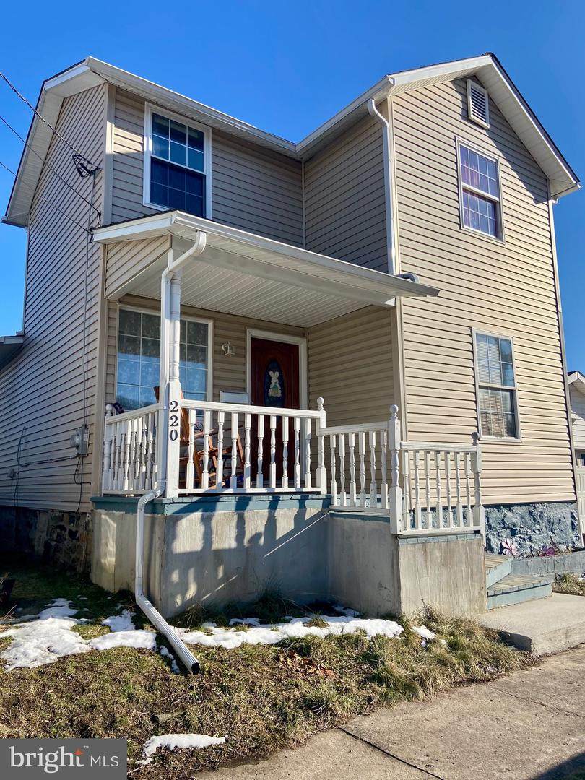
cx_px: 292
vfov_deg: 67.3
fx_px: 586
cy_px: 390
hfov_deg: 53.1
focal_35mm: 26
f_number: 1.8
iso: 32
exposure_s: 1/2755
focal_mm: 4.25
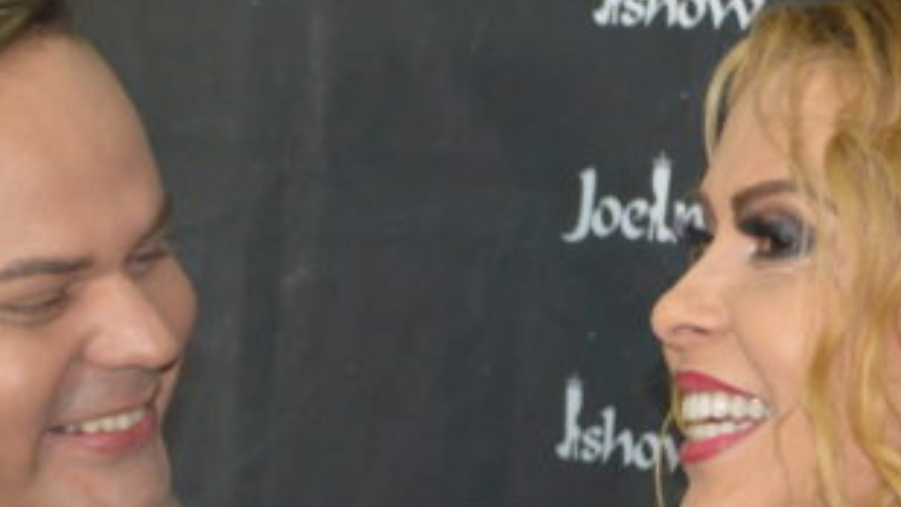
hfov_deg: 13.7
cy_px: 541
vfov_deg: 7.7
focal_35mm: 156
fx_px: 3728
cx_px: 257
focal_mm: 40
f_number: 5.3
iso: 800
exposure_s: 1/60
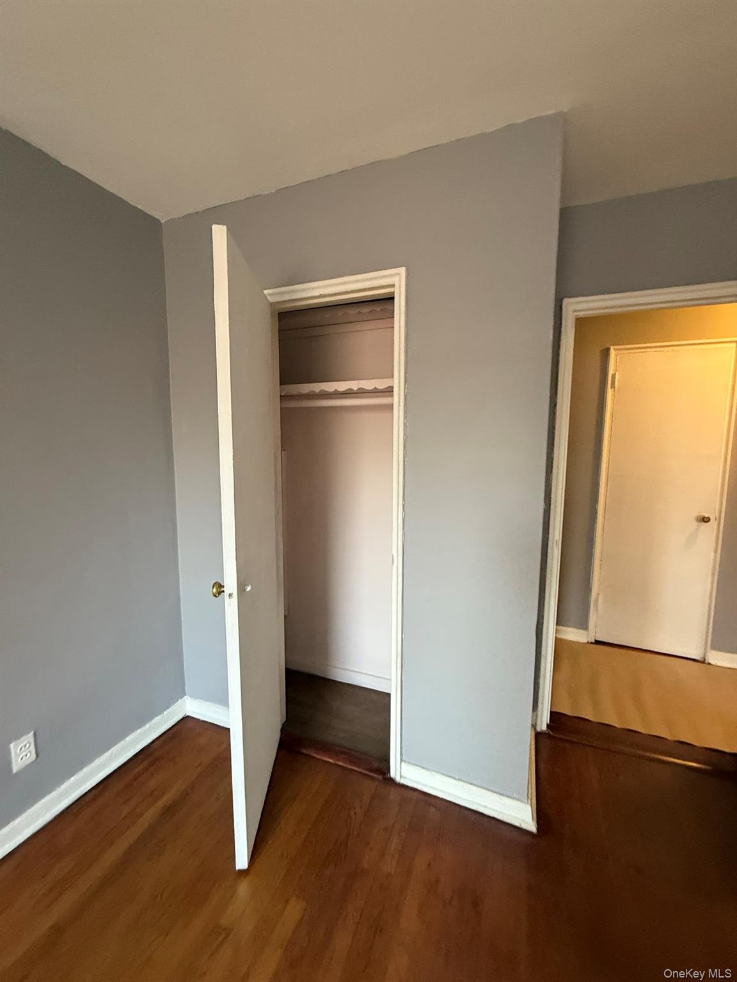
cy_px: 491
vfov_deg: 102.1
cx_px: 368
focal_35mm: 14
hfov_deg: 85.7
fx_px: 397
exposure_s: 1/60
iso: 320
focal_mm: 2.22
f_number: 2.2
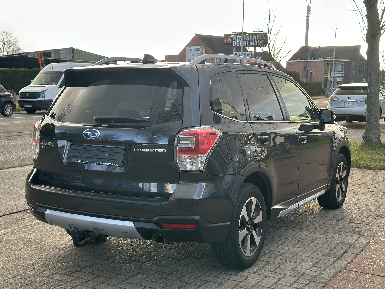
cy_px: 144
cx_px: 192
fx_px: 534
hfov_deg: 39.7
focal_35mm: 48
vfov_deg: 30.3
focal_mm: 6.86
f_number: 1.78
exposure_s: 1/535
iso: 80
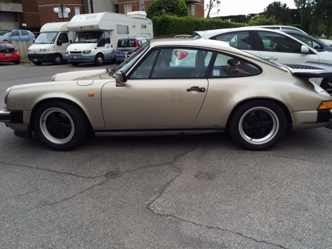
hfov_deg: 60.0
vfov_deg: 46.8
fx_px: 288
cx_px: 169
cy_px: 123
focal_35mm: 30
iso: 32
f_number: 2.2
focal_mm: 4.15
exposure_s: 1/461
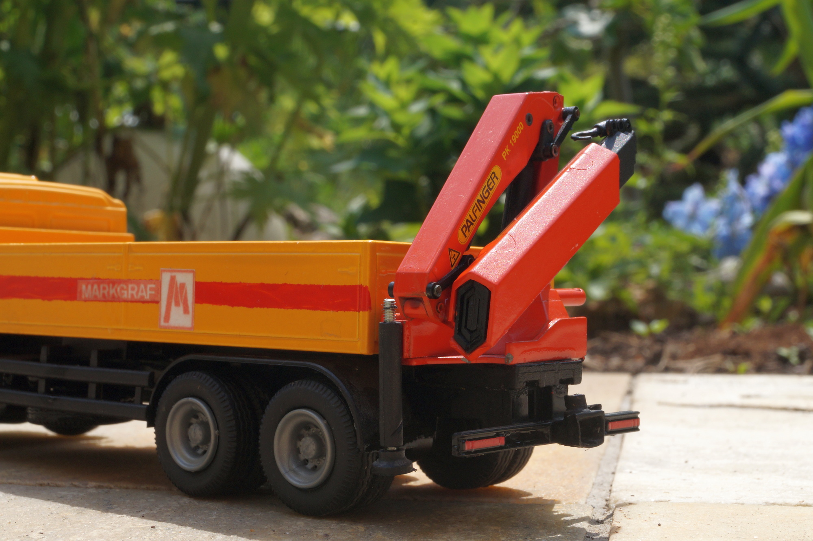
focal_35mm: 68
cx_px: 406
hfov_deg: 29.9
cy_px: 270
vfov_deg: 20.1
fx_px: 1523
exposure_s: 1/80
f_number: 22
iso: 250
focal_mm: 45
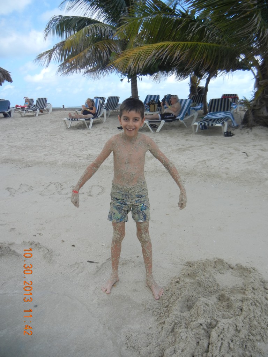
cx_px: 134
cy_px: 178
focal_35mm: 30
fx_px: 310
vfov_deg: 60.0
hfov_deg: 46.8
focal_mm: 5.4
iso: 160
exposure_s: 1/217
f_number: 7
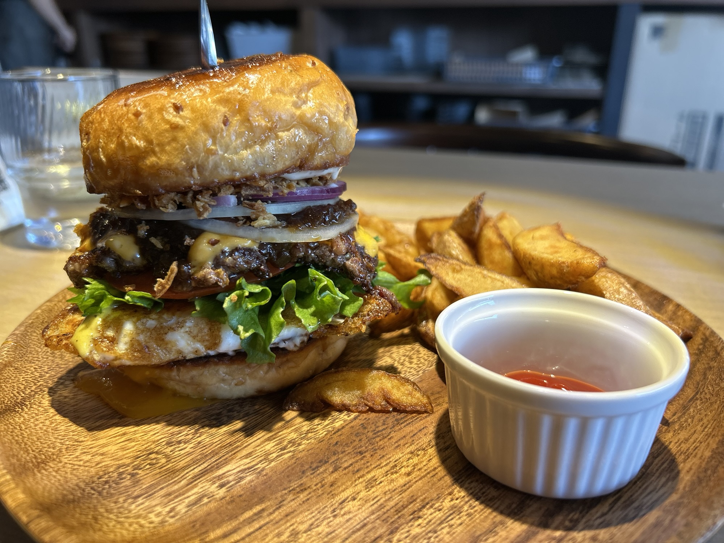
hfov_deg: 67.3
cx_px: 362
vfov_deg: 53.1
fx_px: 544
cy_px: 272
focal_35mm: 26
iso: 100
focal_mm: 5.7
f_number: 1.5
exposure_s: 1/100
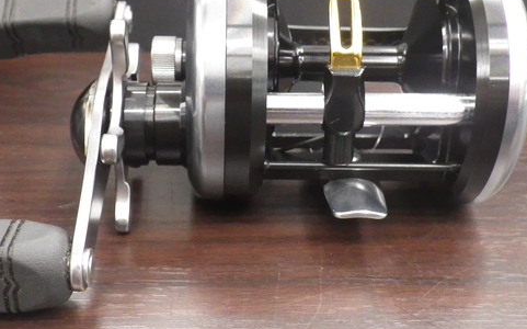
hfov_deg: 41.7
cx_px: 210
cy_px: 166
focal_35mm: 48
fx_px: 689
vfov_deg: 26.8
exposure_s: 1/30
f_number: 3.8
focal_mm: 6.1
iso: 800
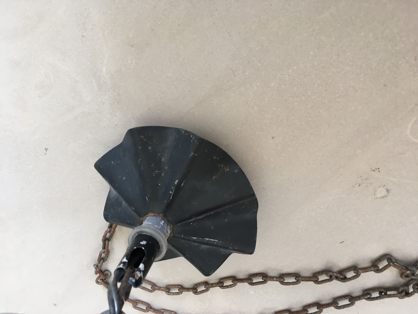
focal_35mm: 29
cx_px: 209
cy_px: 157
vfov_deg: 48.2
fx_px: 350
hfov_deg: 61.7
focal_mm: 4.15
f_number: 2.2
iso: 80
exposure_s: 1/33
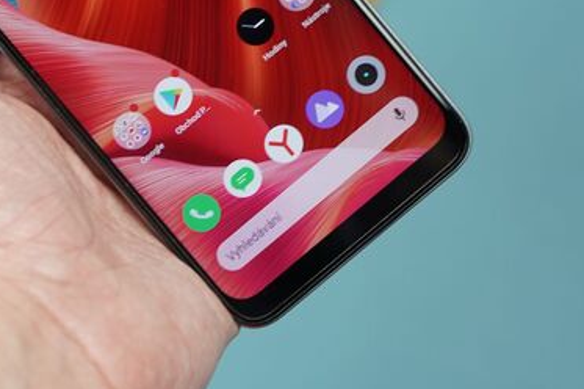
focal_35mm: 100
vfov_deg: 13.4
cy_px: -24
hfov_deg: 20.2
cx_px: 111
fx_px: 1621
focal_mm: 45
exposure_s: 1/125
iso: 400
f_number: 4
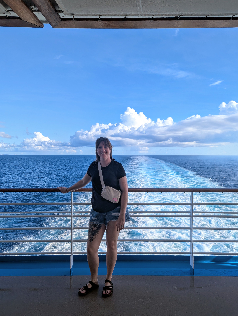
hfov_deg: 56.9
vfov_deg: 71.5
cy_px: 158
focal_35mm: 24
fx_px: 219
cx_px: 119
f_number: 1.85
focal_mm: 6.81
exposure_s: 1/1742
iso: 43
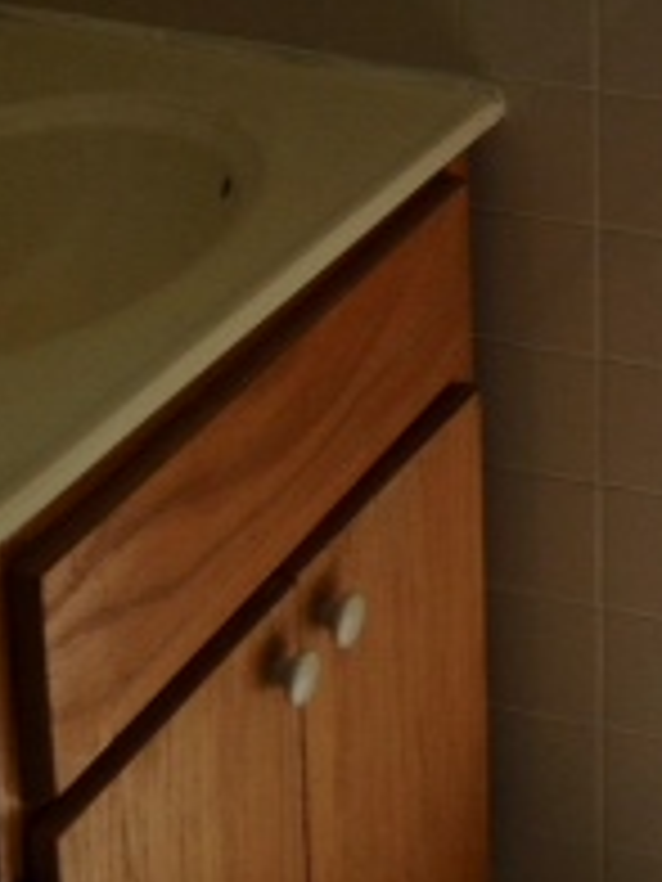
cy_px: -81
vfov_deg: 17.6
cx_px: 829
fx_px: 2754
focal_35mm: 108
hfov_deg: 13.3
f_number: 2.4
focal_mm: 4.12
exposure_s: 1/225
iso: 50
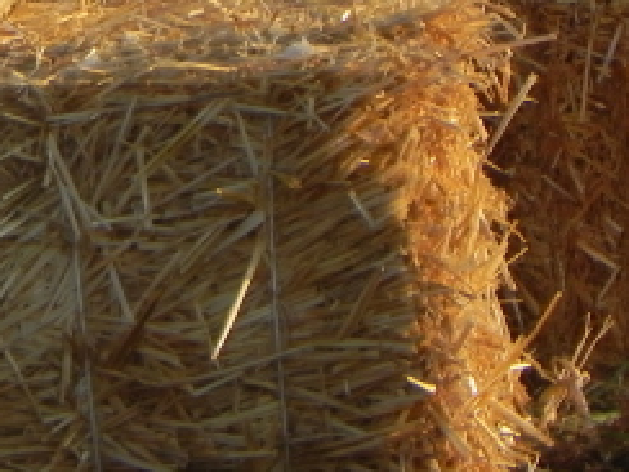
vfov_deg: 2.0
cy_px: -231
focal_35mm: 737
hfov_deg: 2.7
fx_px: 13392
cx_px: -197
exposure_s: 1/287
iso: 160
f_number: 6.3
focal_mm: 44
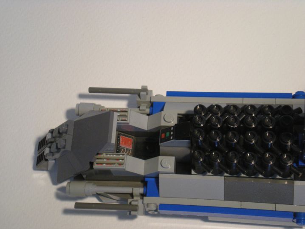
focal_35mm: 87
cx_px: 152
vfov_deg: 17.0
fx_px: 767
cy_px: 114
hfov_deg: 22.5
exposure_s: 1/69.8
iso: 200
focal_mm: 14.3
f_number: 5.1
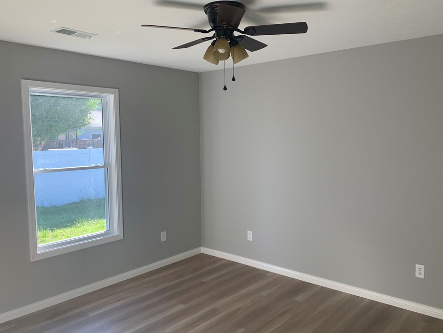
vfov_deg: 48.2
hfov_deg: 61.6
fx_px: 371
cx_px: 235
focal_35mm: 29
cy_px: 169
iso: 50
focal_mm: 4.25
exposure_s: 1/121
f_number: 1.8
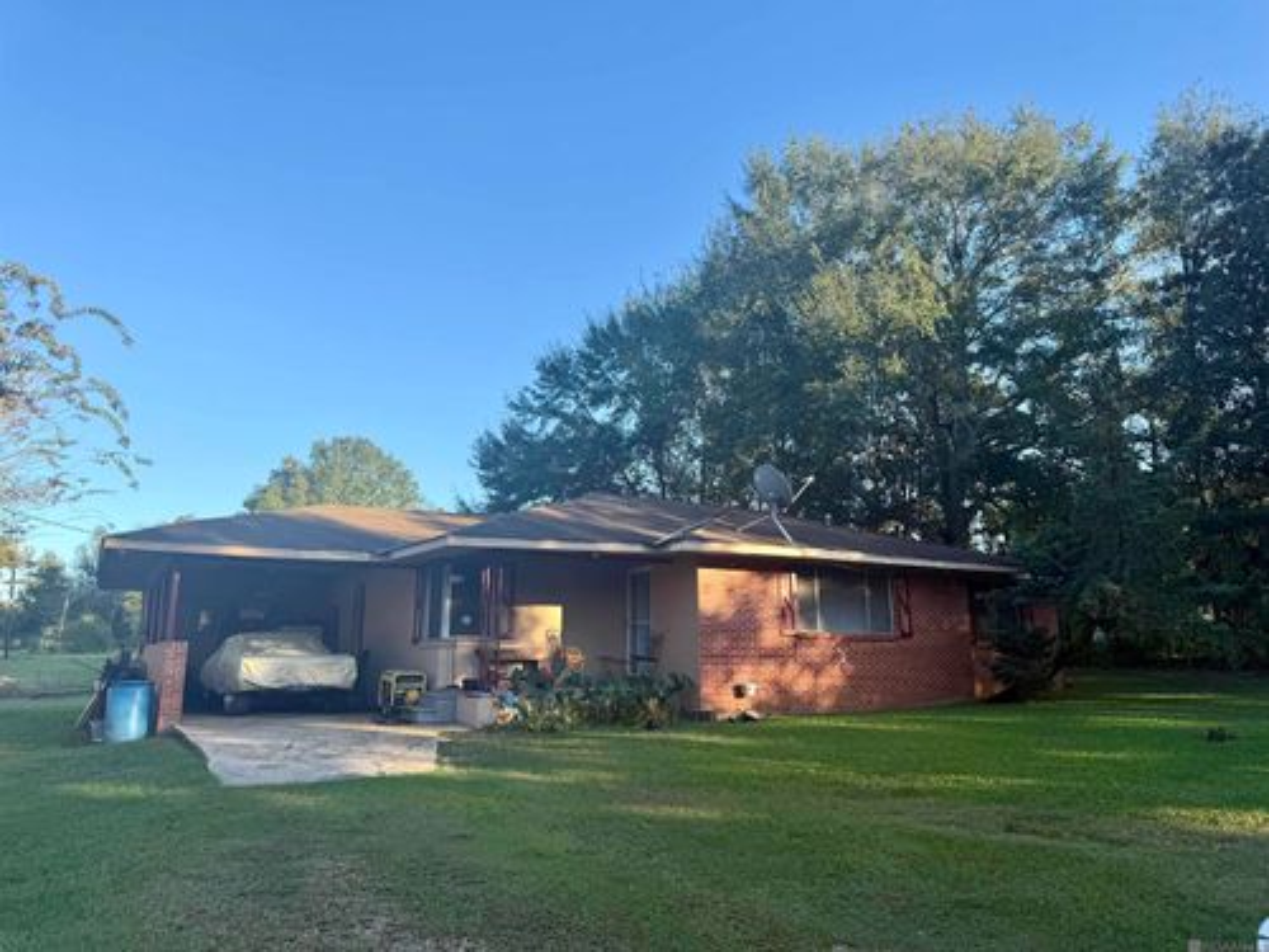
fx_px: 880
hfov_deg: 71.6
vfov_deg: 56.8
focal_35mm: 24
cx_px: 634
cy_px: 476
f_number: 1.78
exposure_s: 1/1292
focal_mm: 6.76
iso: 80
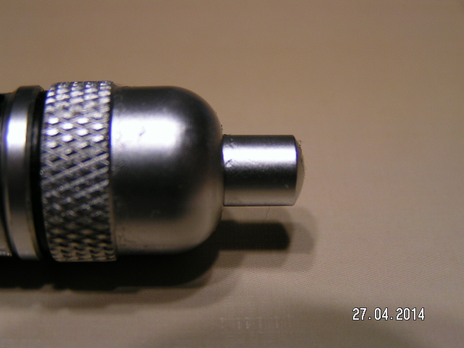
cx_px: 232
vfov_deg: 23.3
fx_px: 844
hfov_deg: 30.7
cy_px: 174
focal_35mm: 63
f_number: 3.2
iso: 50
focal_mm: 9.7
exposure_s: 1/60
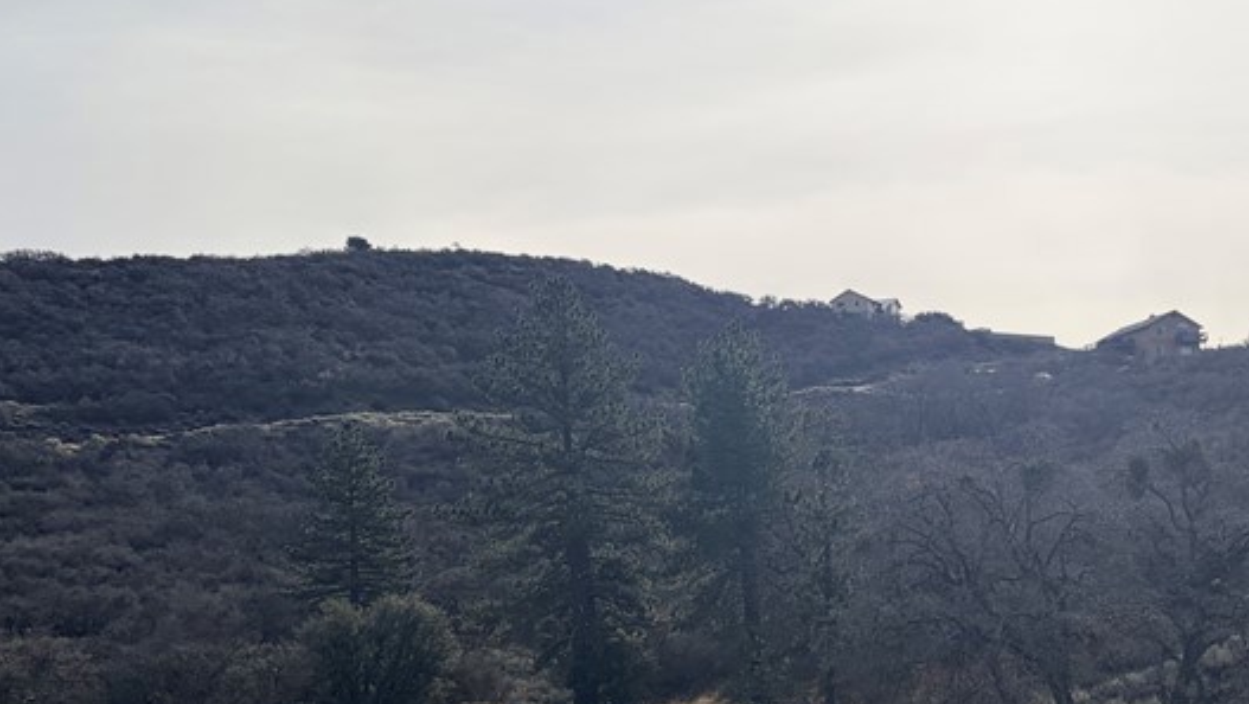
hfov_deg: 36.6
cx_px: 984
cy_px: 616
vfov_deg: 21.4
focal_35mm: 55
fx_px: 1822
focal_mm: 5.96
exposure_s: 1/8850
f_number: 1.6
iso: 50
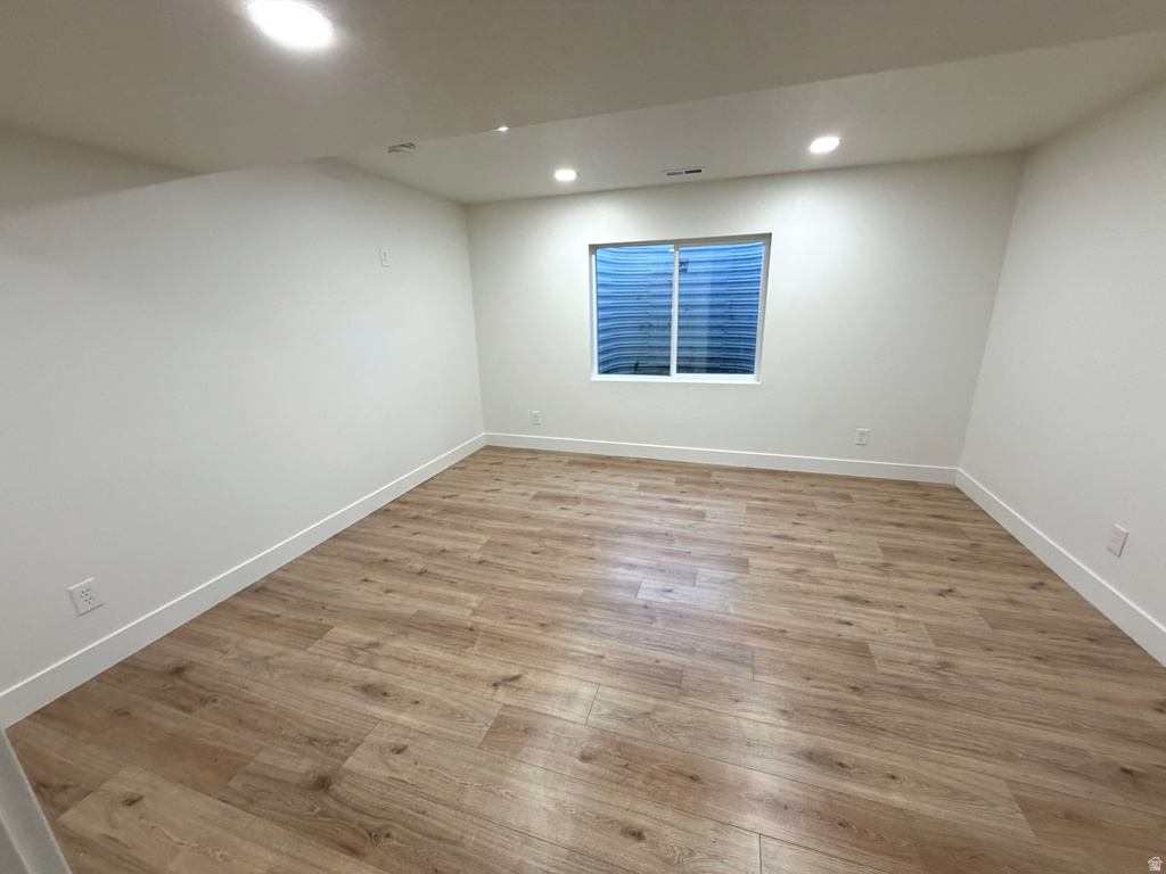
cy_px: 437
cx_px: 583
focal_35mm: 14
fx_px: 472
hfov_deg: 102.1
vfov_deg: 85.7
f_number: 2.2
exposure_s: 1/120
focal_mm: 2.22
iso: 200
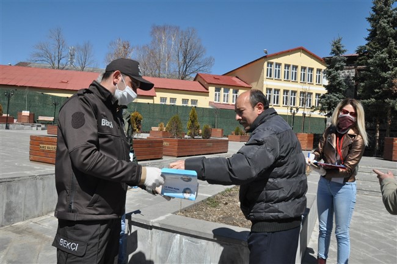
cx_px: 198
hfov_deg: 67.4
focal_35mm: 27
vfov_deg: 47.8
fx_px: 297
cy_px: 132
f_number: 13
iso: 800
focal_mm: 18
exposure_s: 1/640
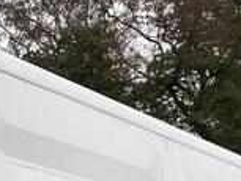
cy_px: 471
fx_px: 1059
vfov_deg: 8.7
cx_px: -96
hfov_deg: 12.5
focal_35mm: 152
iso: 40
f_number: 1.6
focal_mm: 5.96
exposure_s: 1/178
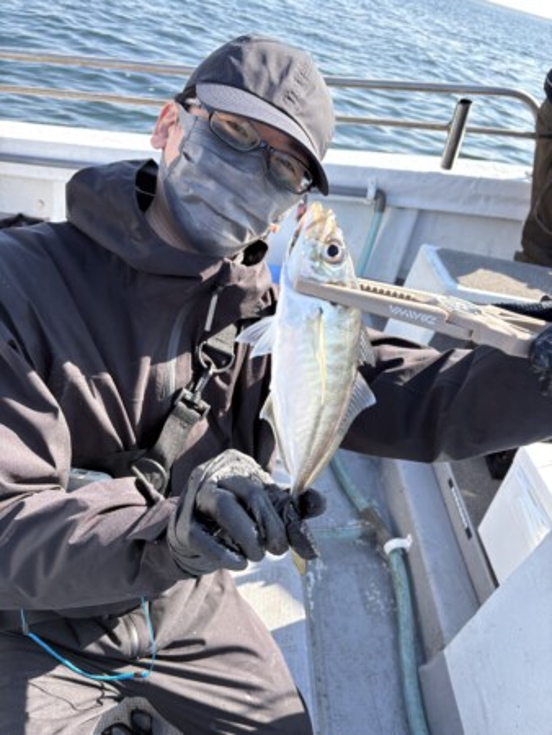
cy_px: 368
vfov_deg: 67.3
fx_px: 552
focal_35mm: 26
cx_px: 276
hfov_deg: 53.1
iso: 64
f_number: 1.6
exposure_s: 1/1016
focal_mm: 5.96
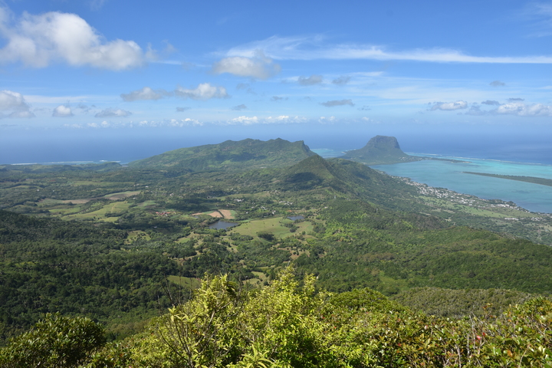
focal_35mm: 24
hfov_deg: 73.7
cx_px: 276
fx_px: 368
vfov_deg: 53.1
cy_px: 184
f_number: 8
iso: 200
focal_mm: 16
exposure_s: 1/500
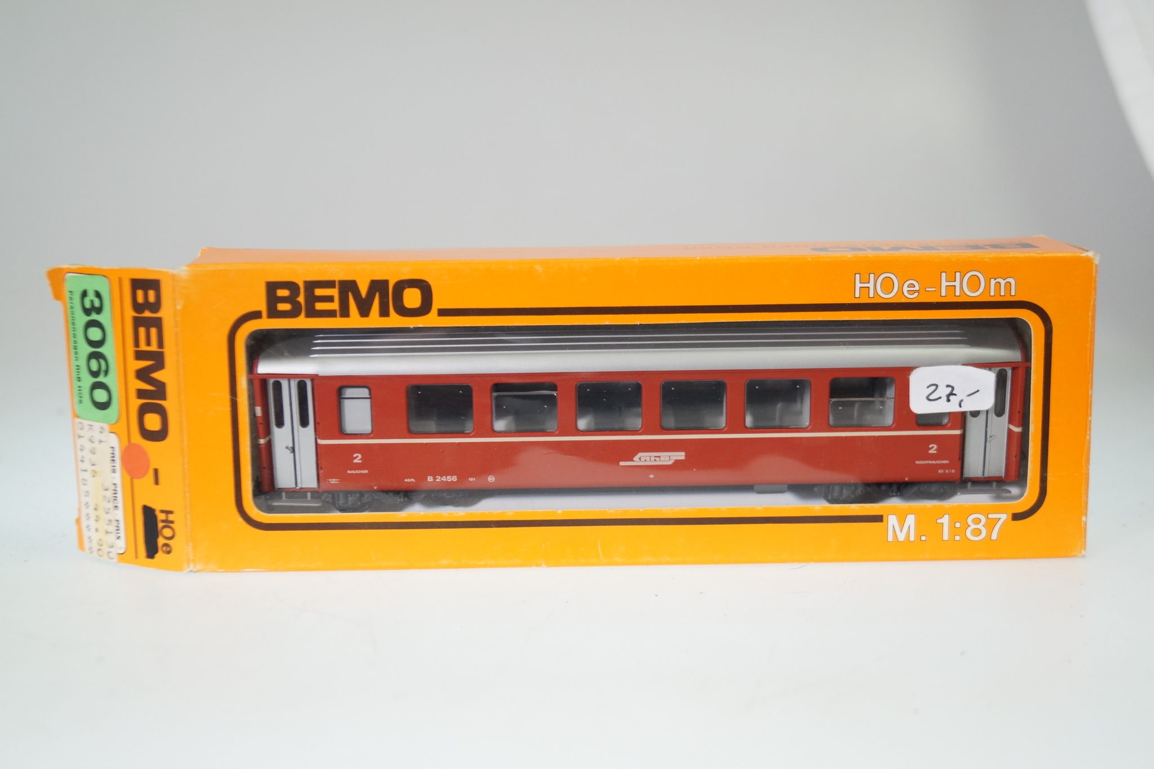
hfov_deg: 37.9
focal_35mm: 52
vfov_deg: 25.7
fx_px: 1683
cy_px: 384
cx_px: 577
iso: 640
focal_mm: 35
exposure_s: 1/160
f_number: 5
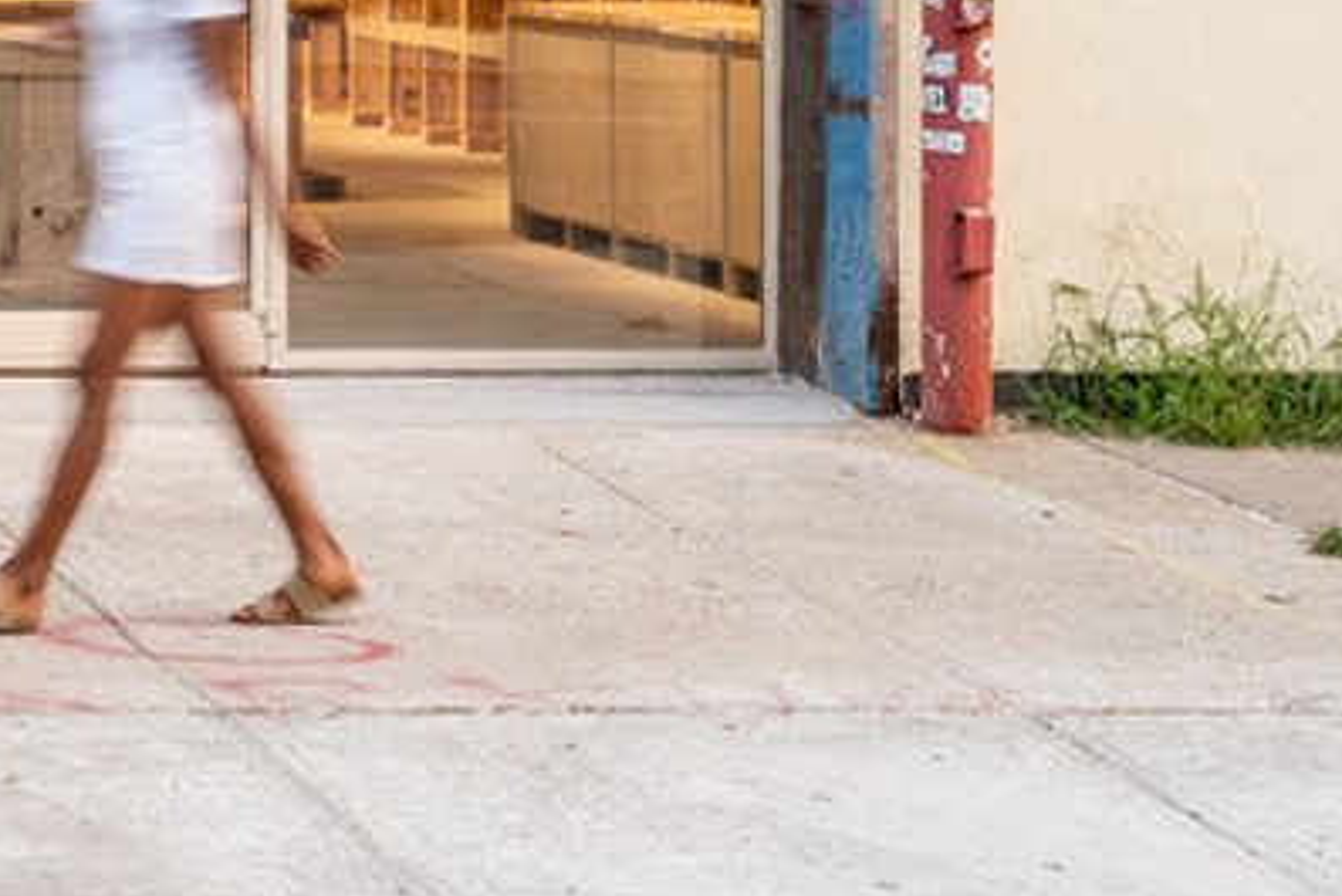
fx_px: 5817
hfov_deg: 12.0
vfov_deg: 8.5
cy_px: -739
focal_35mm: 156
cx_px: -1197
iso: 100
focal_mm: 31
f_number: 8
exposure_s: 1/15
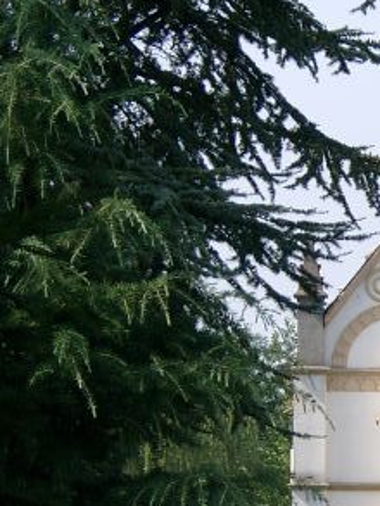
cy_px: 294
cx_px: 491
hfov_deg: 5.4
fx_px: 3993
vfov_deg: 7.3
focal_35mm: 273
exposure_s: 1/353
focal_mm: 20.74
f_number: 4
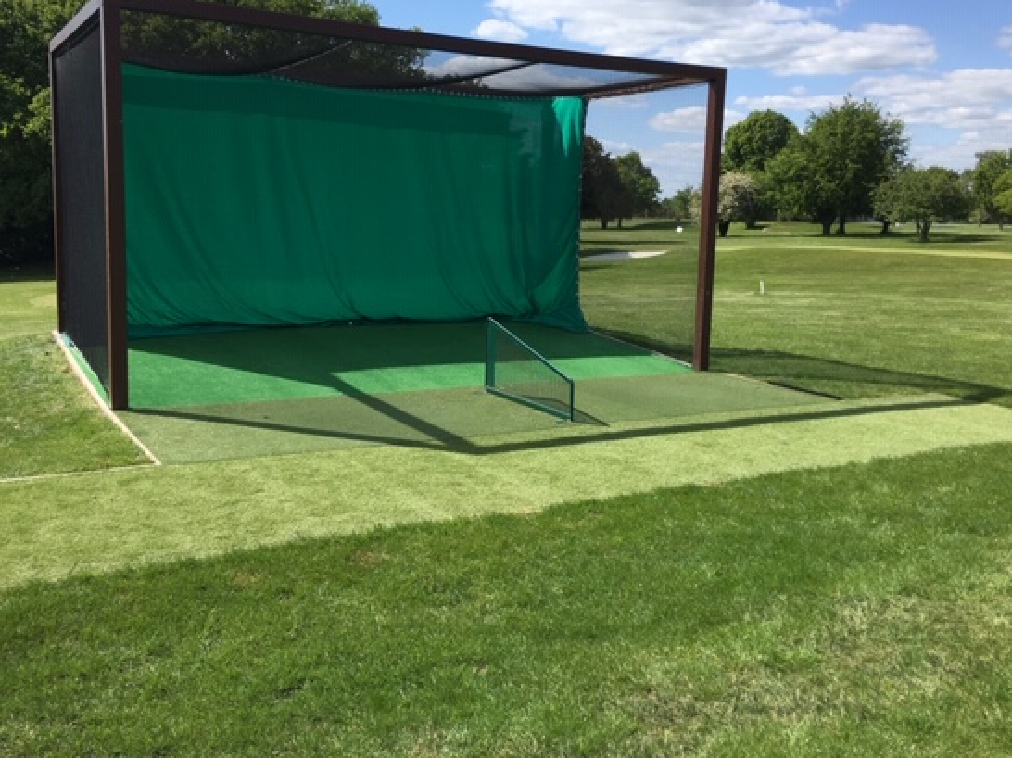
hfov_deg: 53.9
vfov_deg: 41.7
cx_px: 467
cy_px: 332
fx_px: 994
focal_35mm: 34
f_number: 2.2
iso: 25
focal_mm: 4.15
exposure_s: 1/1326
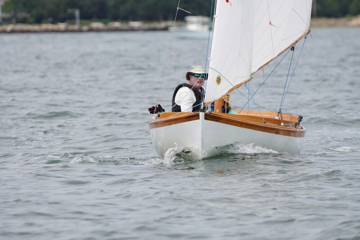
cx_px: 180
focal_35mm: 486
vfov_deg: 2.8
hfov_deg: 4.2
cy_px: 120
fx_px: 4859
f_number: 5.6
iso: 250
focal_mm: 324
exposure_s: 1/1250
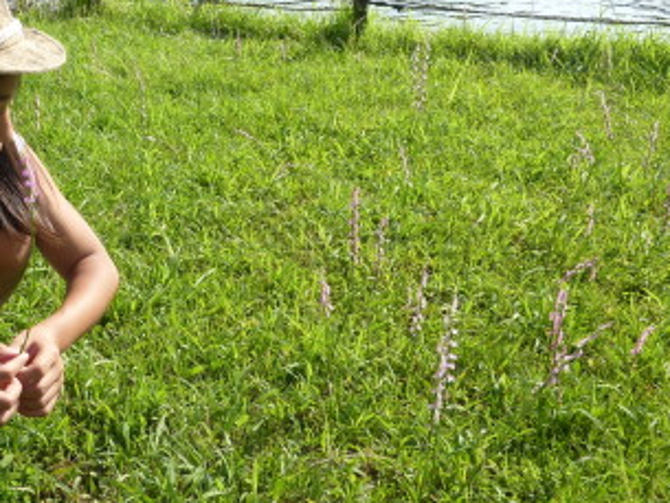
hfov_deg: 44.4
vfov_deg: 35.1
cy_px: 221
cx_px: 176
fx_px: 794
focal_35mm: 41
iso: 80
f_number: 4
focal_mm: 4.1
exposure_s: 1/400
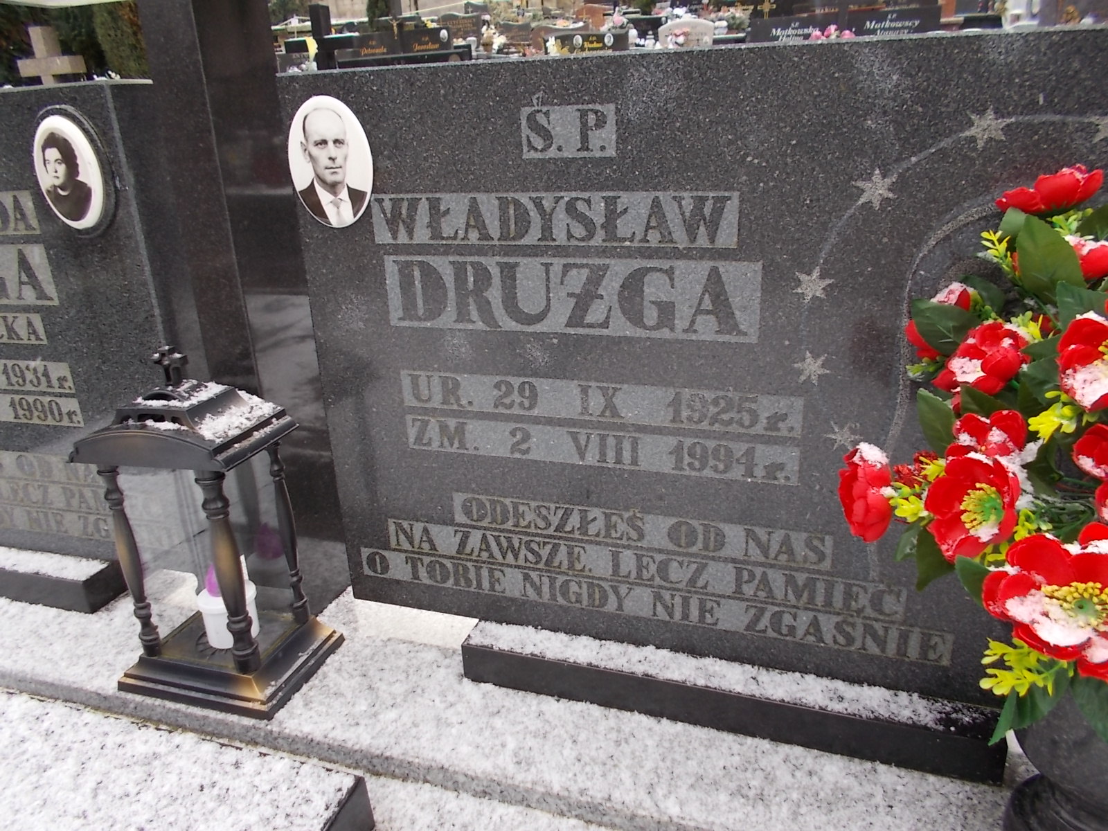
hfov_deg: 67.3
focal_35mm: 26
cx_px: 554
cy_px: 416
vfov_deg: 53.1
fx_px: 832
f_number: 3.2
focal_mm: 4.6
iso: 80
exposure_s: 1/160
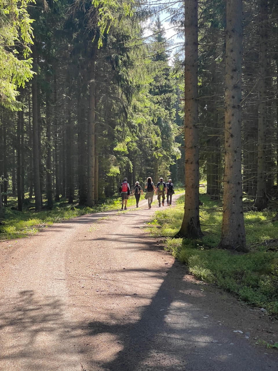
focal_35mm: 64
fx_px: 685
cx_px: 139
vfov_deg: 30.3
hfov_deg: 22.9
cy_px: 186
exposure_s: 1/186
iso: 20
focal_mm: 7.5
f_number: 2.2
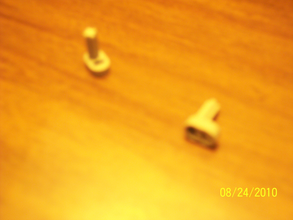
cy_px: 110
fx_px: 440
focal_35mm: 52
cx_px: 146
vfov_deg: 28.0
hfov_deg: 36.8
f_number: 4
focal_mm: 10.7
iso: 200
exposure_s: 1/30
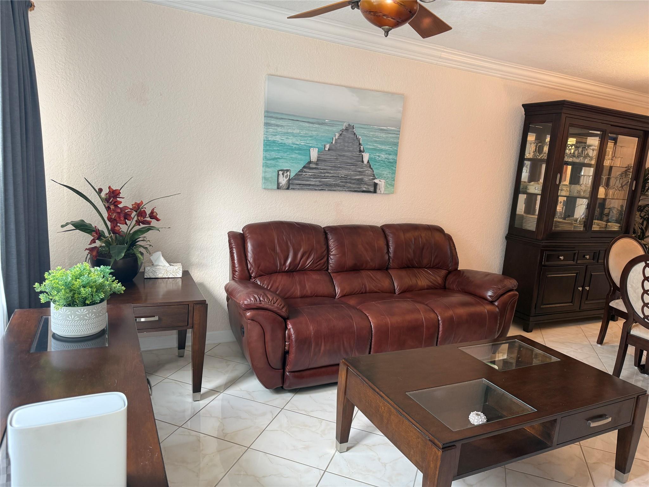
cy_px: 244
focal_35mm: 24
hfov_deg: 71.6
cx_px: 324
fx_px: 450
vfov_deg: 56.8
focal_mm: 6.76
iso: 160
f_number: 1.78
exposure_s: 1/120
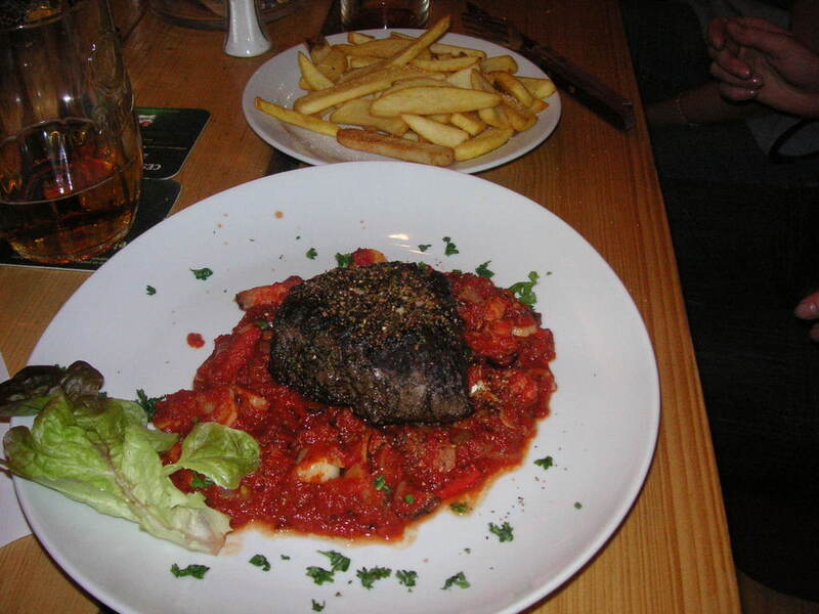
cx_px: 410
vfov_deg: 38.7
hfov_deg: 50.1
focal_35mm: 37
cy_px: 307
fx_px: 875
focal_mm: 6.1
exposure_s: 1/45
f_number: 2.8
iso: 160
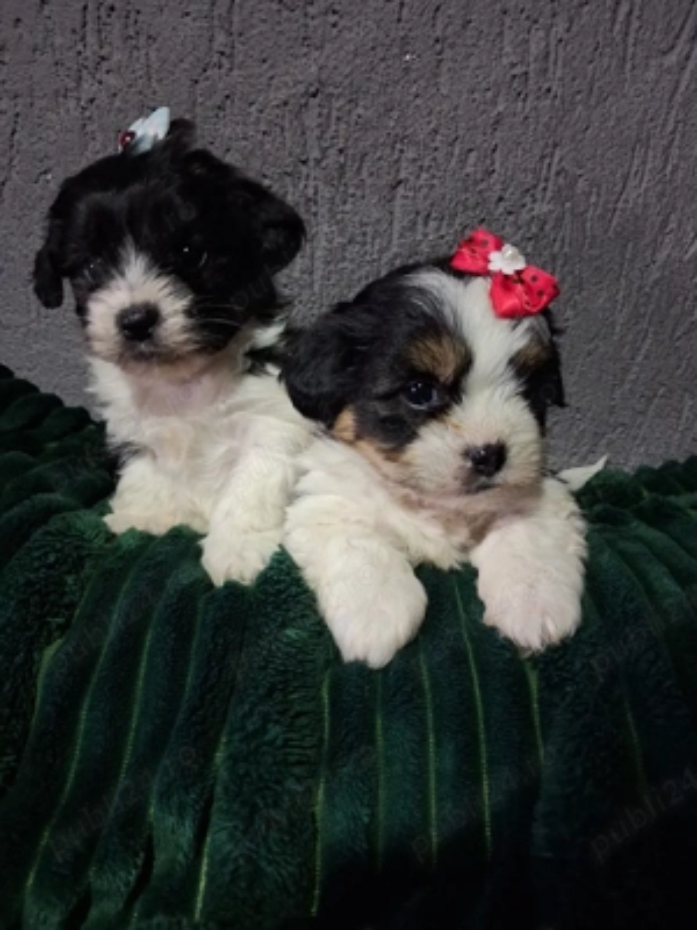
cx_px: 348
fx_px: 725
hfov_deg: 51.4
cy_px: 465
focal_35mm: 27
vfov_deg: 65.3
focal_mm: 4
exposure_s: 1/24
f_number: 1.8
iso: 500
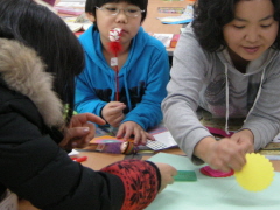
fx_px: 712
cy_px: 27
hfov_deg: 22.1
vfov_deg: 16.6
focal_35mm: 88
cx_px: 206
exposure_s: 1/60
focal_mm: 10.1
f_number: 3.1
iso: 265
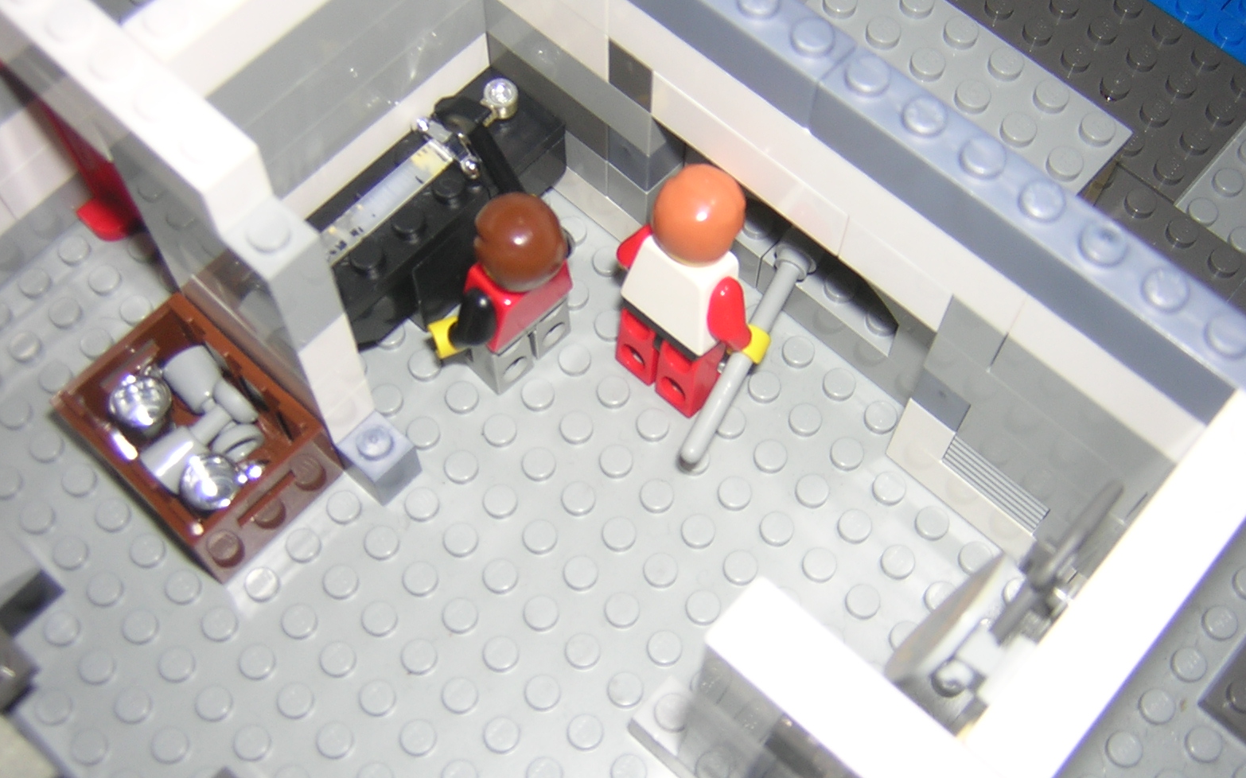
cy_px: 363
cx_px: 629
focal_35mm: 39
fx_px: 1324
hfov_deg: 50.4
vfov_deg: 32.7
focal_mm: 4.7
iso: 100
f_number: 2.6
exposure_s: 1/60.1
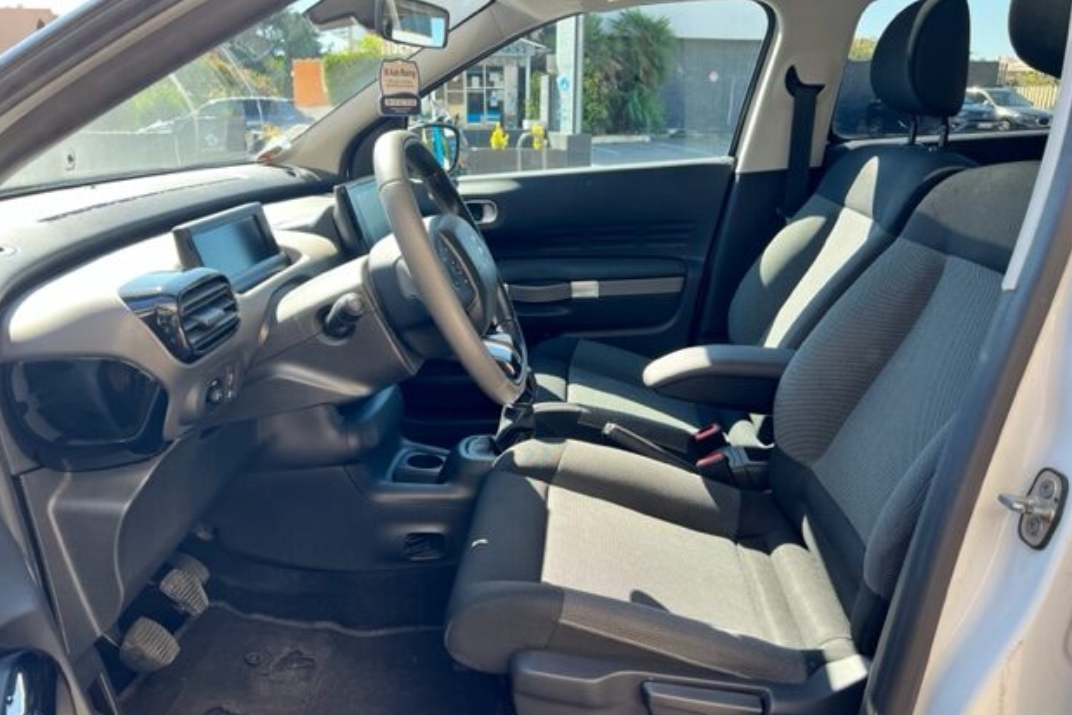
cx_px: 522
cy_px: 403
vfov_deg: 46.3
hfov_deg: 65.5
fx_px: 834
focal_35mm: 28
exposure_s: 1/374
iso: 50
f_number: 1.5
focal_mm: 5.7
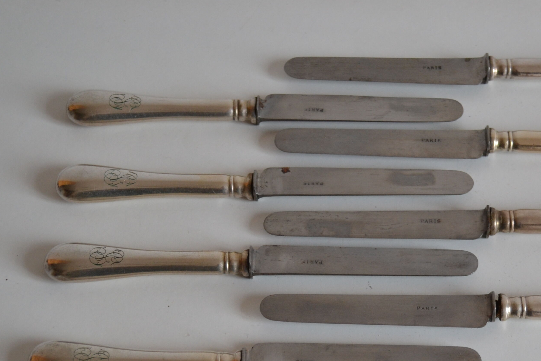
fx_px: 1157
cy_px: 323
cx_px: 366
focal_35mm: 77
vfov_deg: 17.5
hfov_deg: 26.1
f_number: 4.5
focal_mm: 28
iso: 400
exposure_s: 1/50
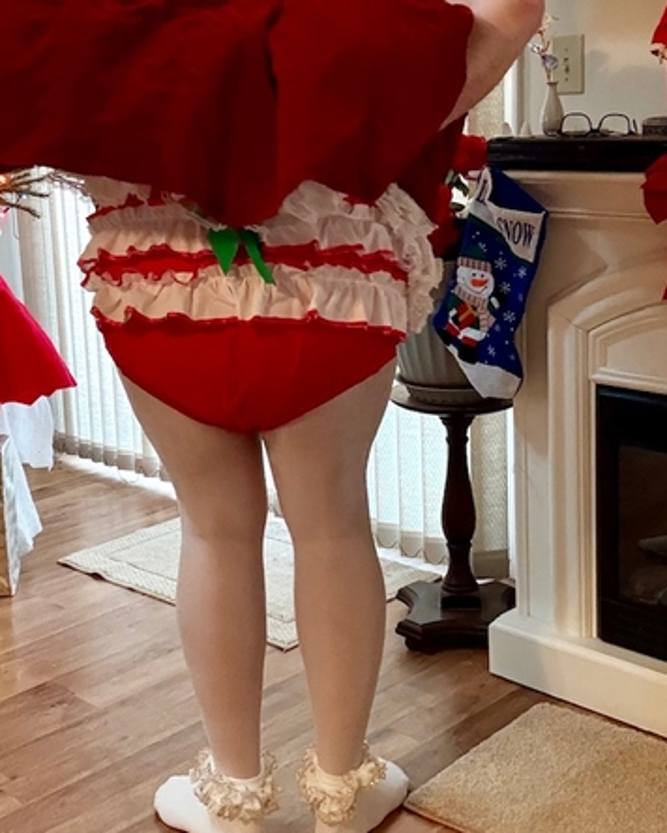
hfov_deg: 29.1
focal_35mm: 52
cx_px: 308
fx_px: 1283
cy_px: 317
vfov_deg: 35.8
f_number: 1.9
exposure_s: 1/30
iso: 400
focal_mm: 2.69
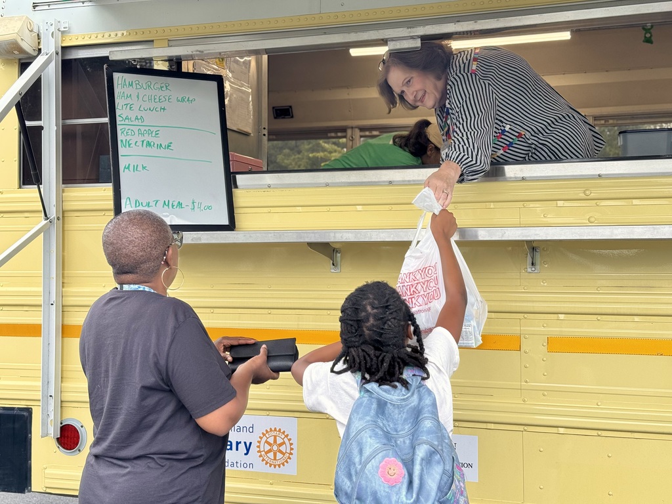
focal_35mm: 48
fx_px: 932
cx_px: 336
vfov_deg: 30.3
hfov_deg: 39.7
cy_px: 252
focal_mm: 6.76
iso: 64
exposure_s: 1/707
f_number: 1.78
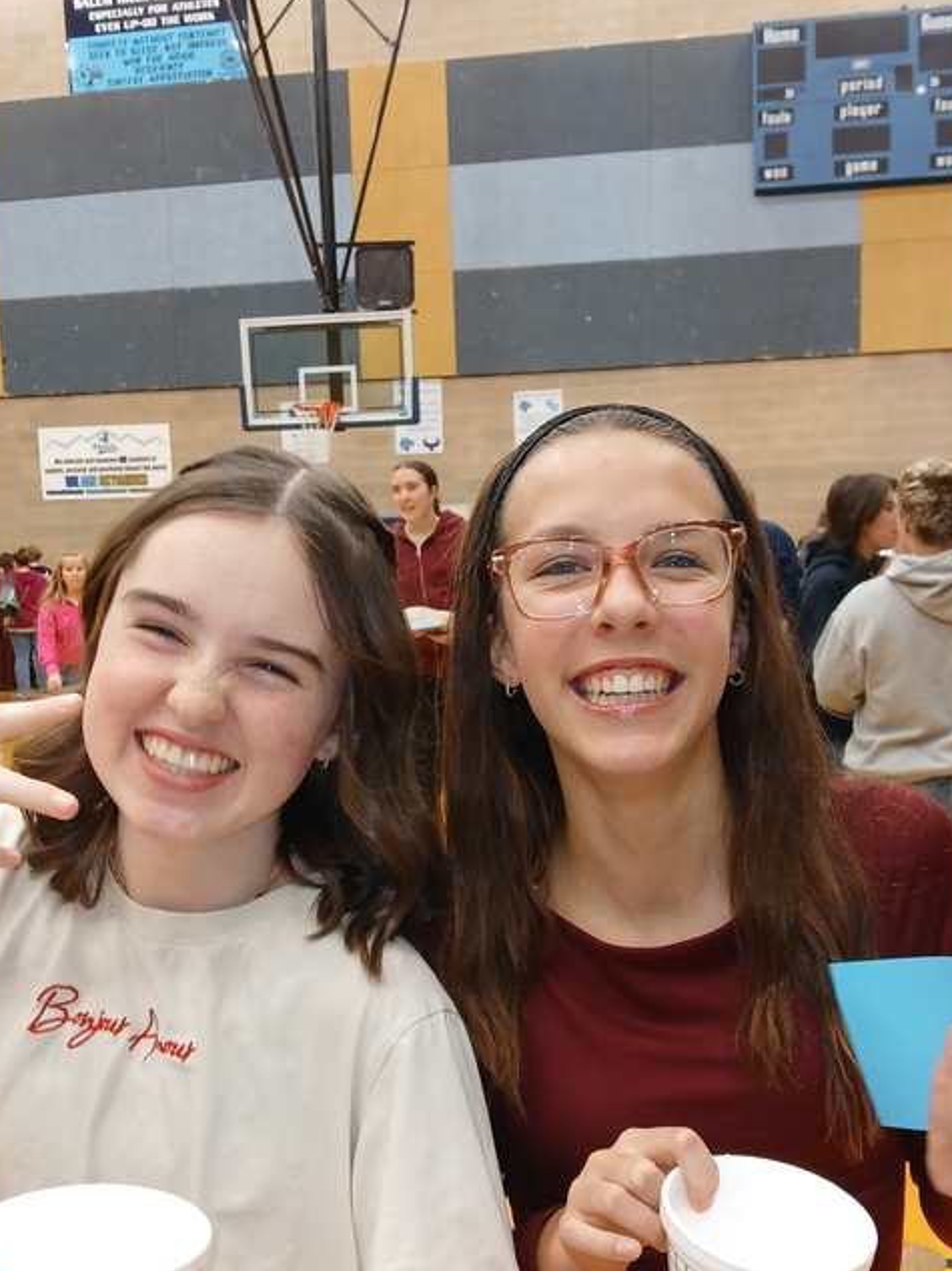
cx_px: 527
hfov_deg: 34.3
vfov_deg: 44.3
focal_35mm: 42
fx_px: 1541
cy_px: 822
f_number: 1.8
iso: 160
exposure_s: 1/60
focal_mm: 3.98
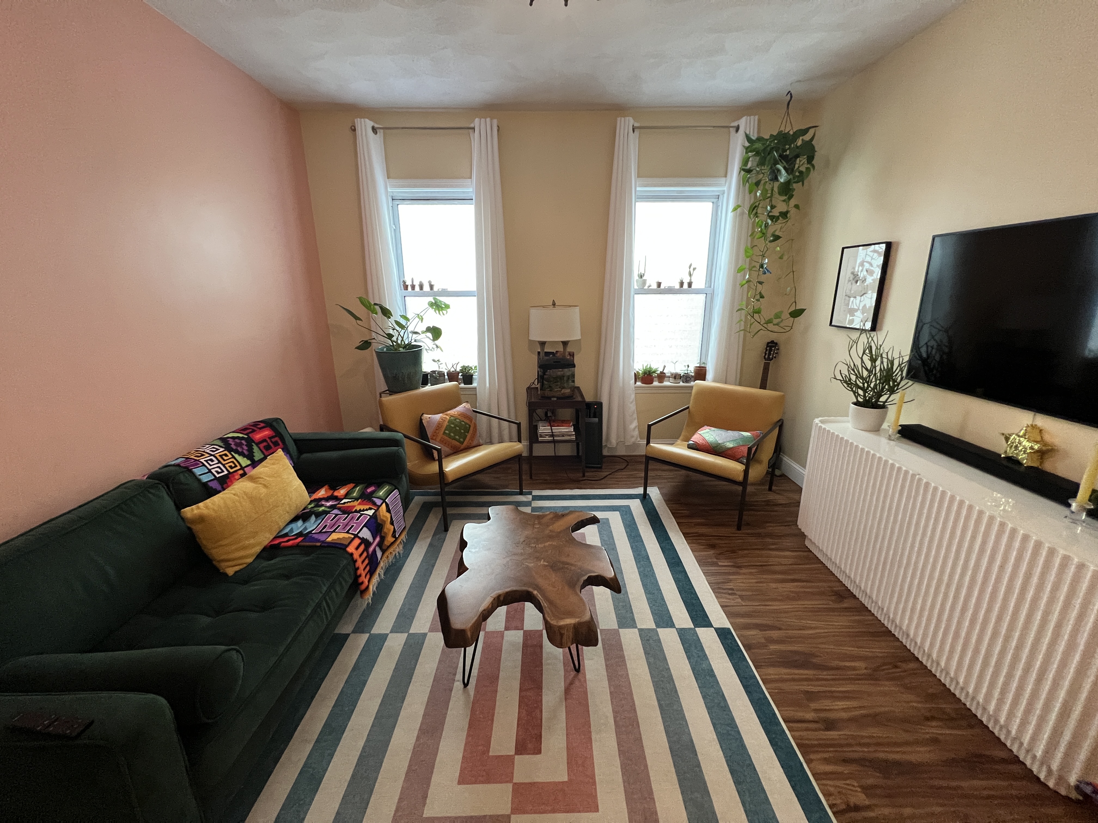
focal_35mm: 13
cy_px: 412
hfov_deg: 106.2
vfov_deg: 89.9
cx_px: 549
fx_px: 412
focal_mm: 1.57
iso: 400
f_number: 1.8
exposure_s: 1/60
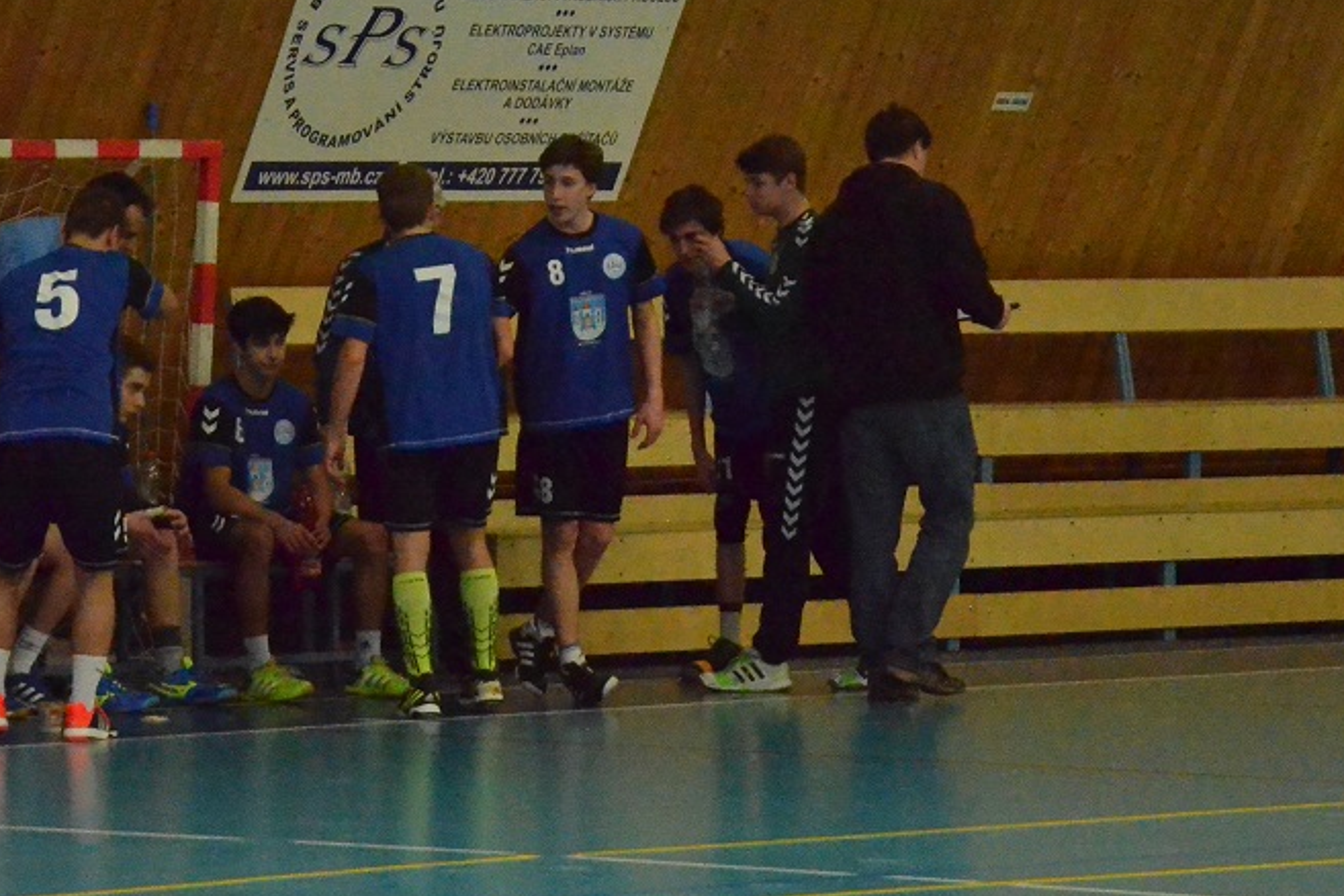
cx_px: 475
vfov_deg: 4.8
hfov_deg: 7.2
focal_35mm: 287
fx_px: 10710
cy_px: 360
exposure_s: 1/1000
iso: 6400
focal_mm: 105
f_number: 6.3
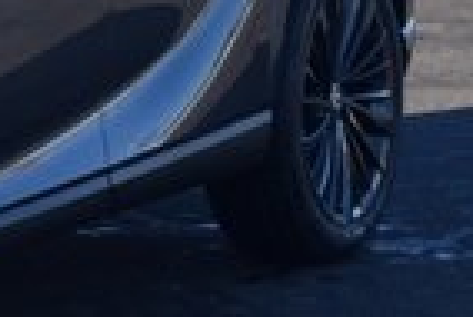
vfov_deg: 5.1
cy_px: -92
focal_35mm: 271
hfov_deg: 7.3
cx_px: -456
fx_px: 3564
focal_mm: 40
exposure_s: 1/1250
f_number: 5
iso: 400
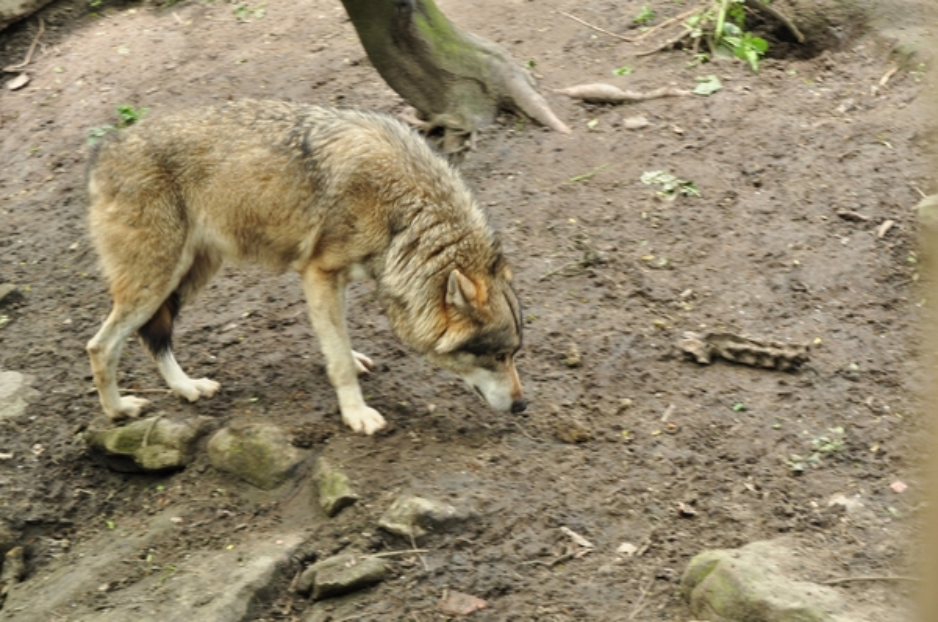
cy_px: 311
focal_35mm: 75
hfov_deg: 27.0
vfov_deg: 18.1
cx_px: 469
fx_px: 1951
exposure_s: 1/15
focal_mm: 50
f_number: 11
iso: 200
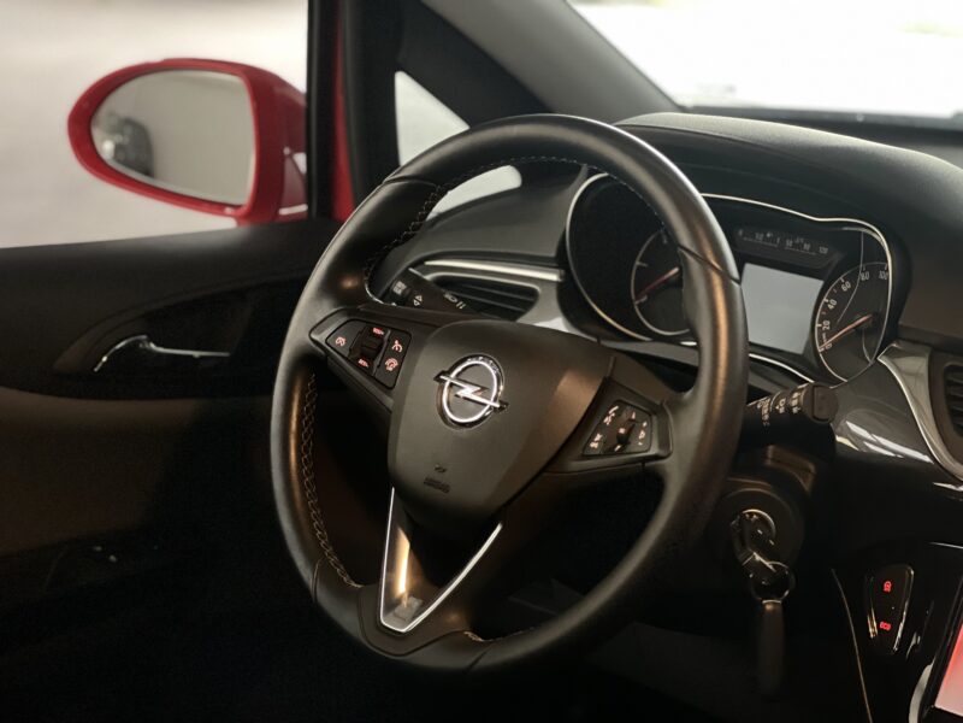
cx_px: 482
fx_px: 2142
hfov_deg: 25.3
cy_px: 362
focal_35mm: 77
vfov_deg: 19.1
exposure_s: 1/15
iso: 800
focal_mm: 9
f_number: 2.8
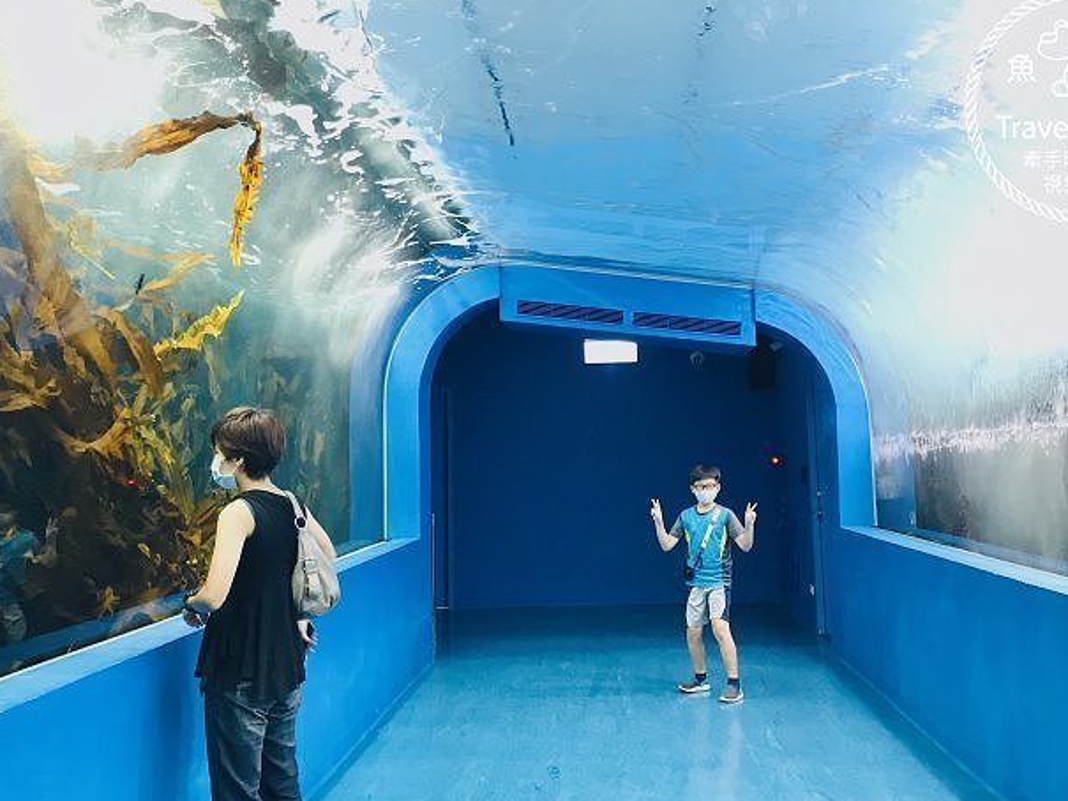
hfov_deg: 50.0
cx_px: 590
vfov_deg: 38.6
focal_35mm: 37
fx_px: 1142
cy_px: 349
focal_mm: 3.99
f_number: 1.8
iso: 40
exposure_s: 1/20
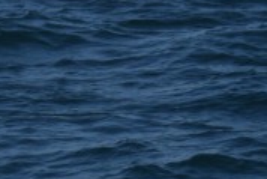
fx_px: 4461
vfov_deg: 2.3
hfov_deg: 3.4
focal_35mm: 601
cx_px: -36
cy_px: 355
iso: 200
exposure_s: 1/4000
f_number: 4.2
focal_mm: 66
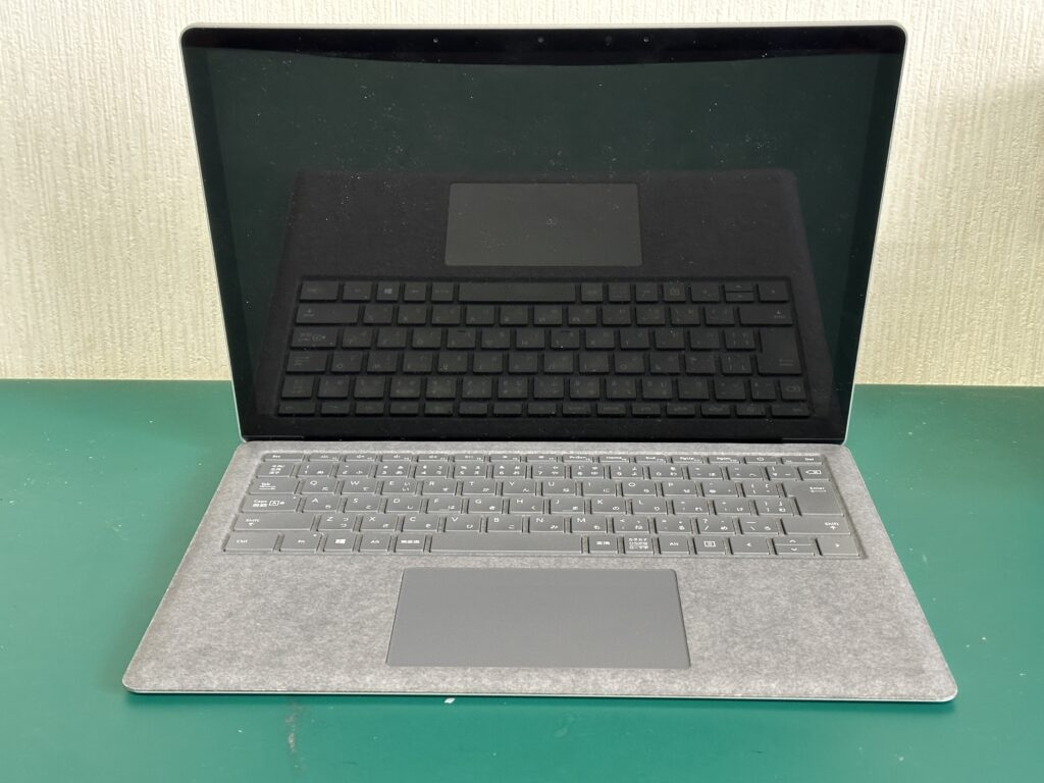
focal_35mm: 48
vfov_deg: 30.3
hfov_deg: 39.7
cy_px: 392
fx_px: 1448
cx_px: 522
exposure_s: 1/33
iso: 320
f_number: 1.78
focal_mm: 6.86
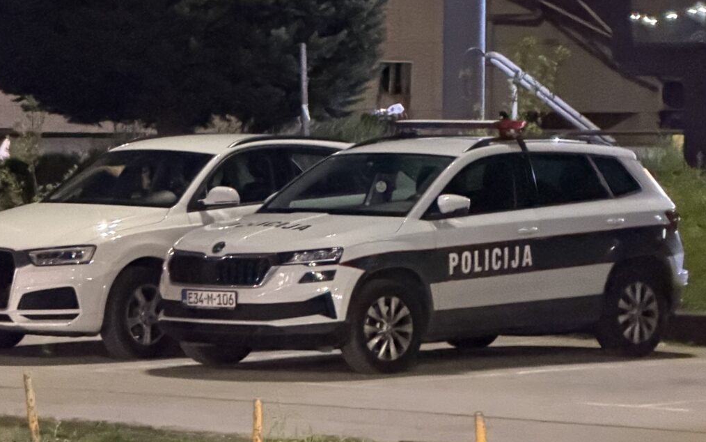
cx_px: 350
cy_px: 188
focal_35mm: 107
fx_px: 2059
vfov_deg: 12.2
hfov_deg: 19.5
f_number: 2.8
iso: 2000
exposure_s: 1/25
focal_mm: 16.89
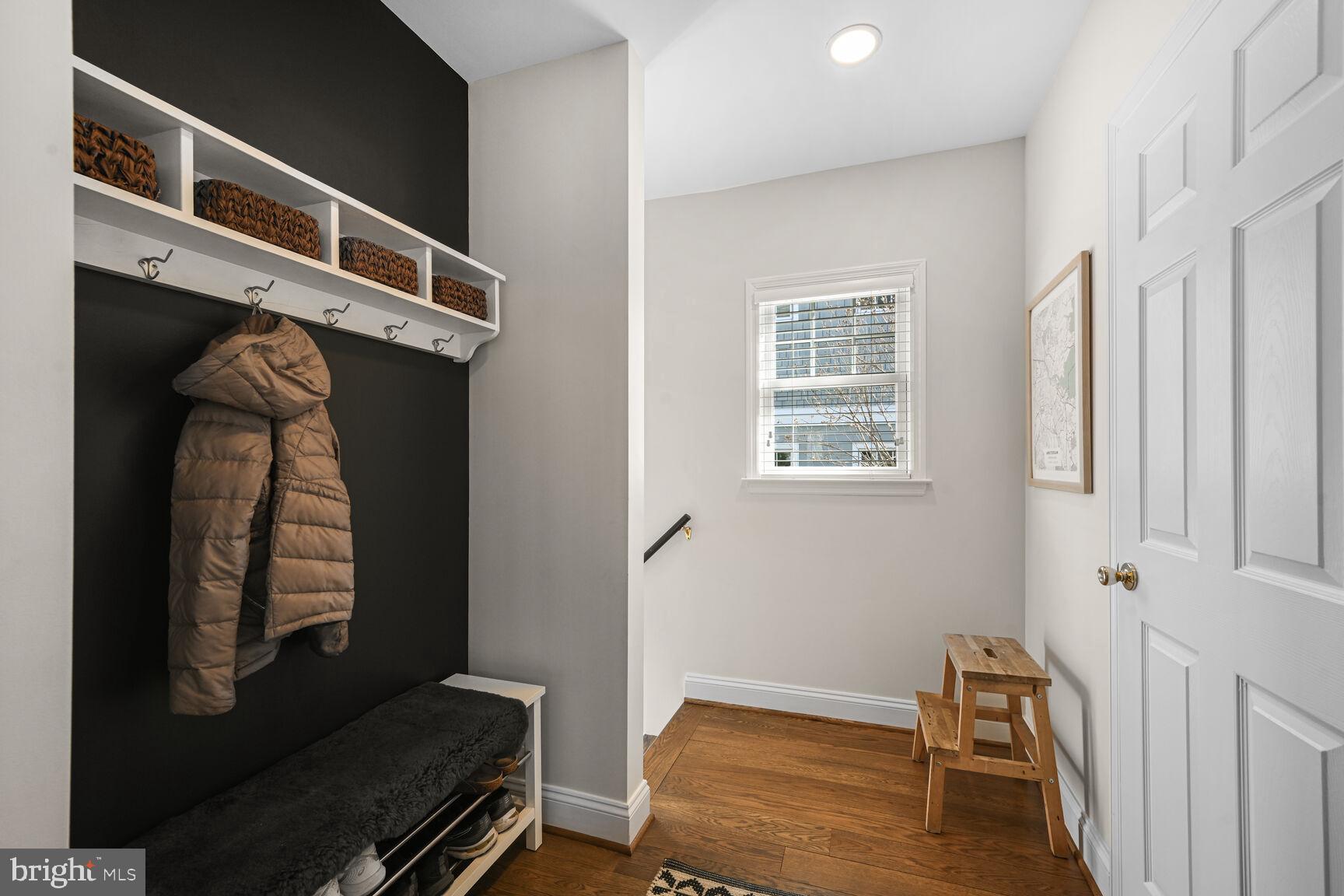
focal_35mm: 14
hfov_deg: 104.3
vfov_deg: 81.2
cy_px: 448
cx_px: 672
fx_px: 523
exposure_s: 1/15
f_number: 9
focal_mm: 14
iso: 200
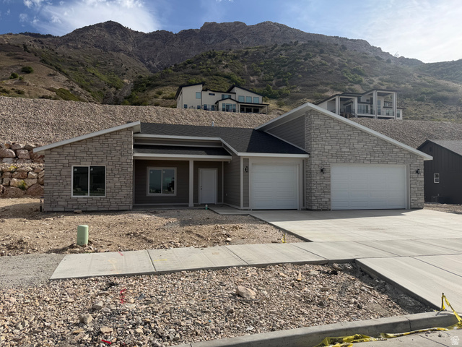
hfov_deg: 71.6
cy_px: 174
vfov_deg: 56.8
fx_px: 320
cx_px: 231
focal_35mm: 24
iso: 100
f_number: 1.78
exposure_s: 1/10309
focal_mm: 6.76
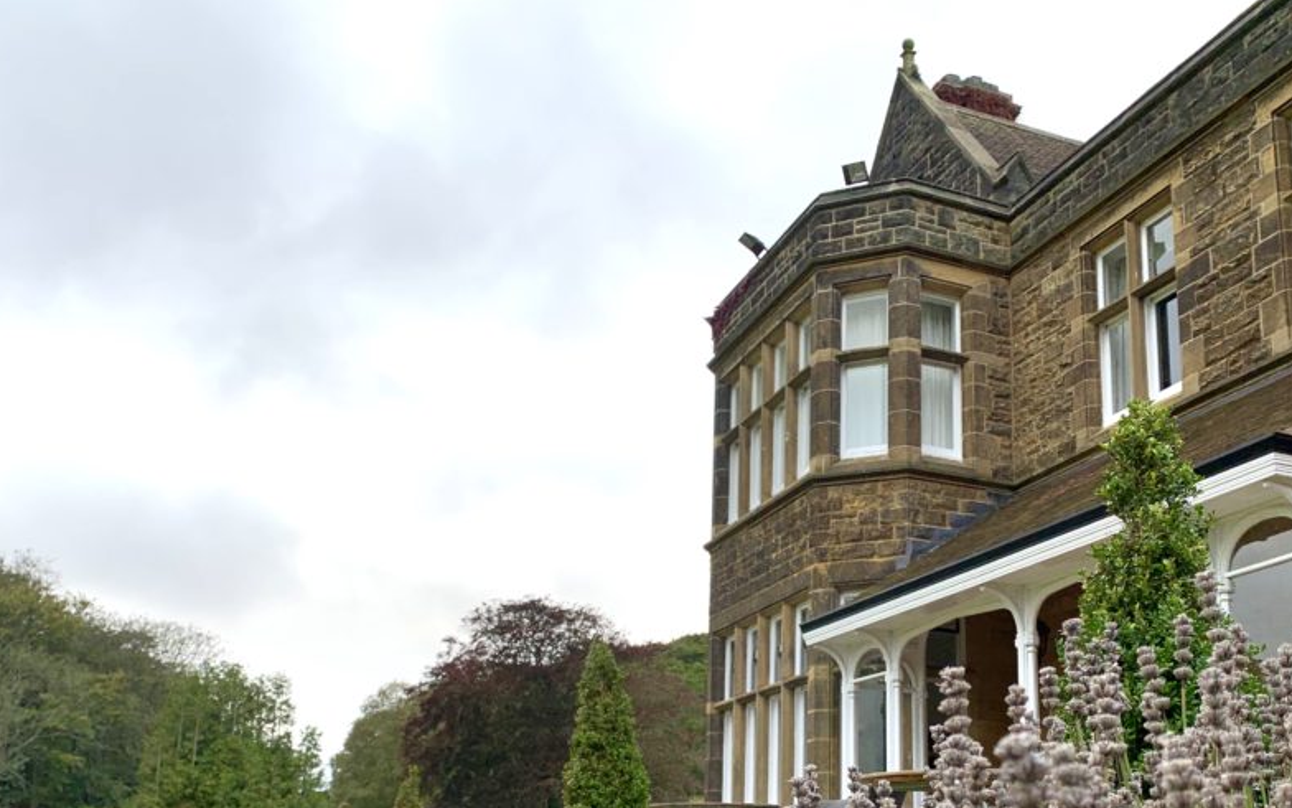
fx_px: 1268
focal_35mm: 36
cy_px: 628
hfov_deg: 53.8
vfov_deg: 34.4
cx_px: 748
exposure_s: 1/546
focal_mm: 4.25
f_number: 1.8
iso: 25
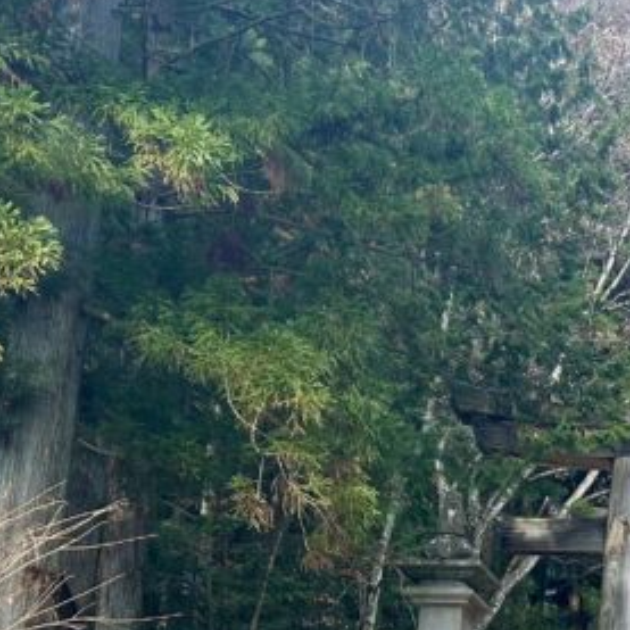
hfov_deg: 18.9
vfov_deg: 19.1
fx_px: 1750
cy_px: 787
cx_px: 814
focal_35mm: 85
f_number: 1.5
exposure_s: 1/567
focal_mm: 5.7
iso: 50
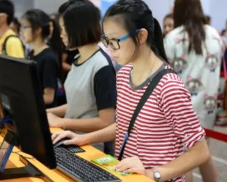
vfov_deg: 22.8
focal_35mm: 67
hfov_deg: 28.2
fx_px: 450
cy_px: 84
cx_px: 79
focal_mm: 50
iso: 2200
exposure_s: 1/160
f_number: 2.8
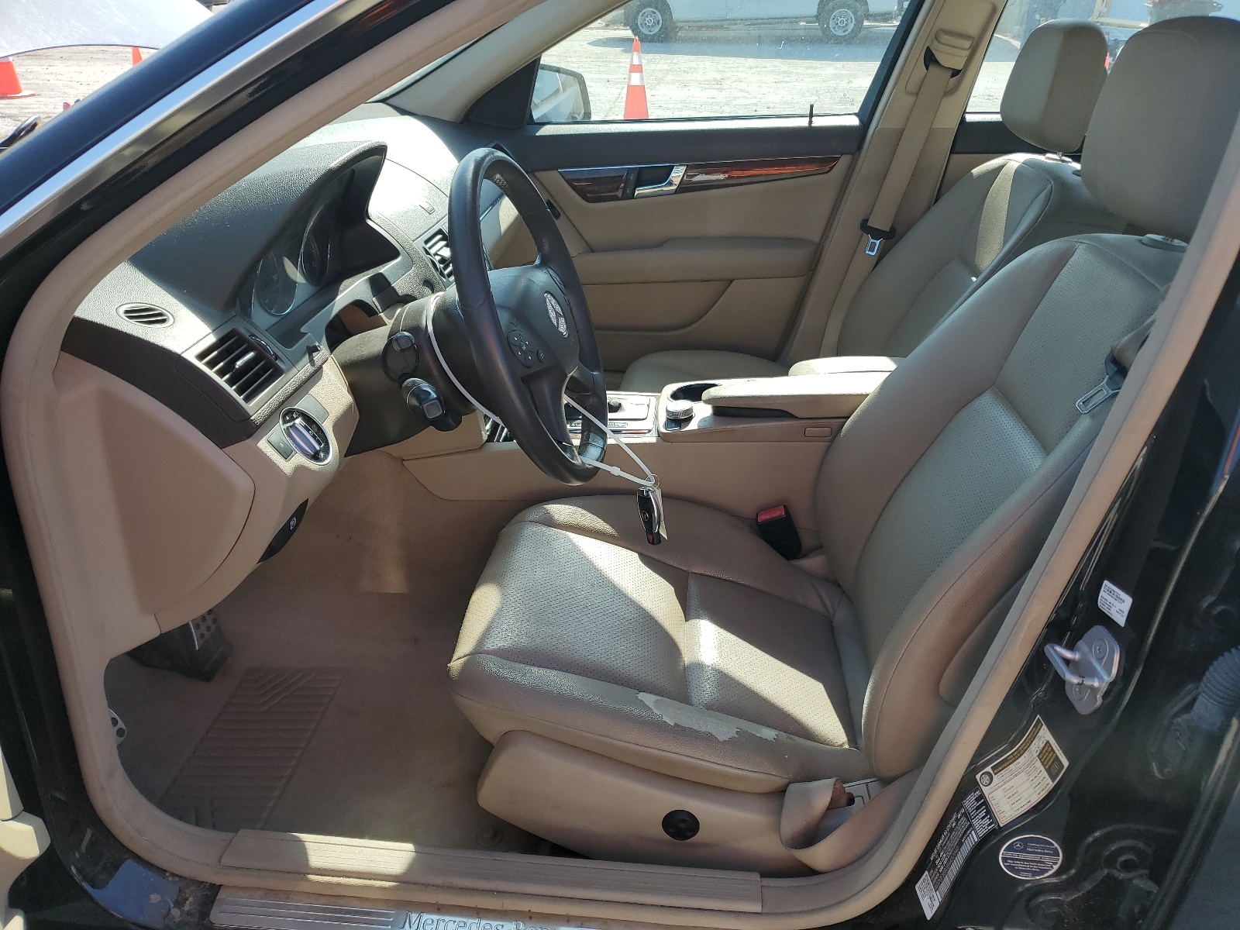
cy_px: 465
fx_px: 931
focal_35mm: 26
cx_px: 620
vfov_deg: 53.1
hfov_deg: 67.3
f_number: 1.5
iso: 50
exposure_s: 1/1111
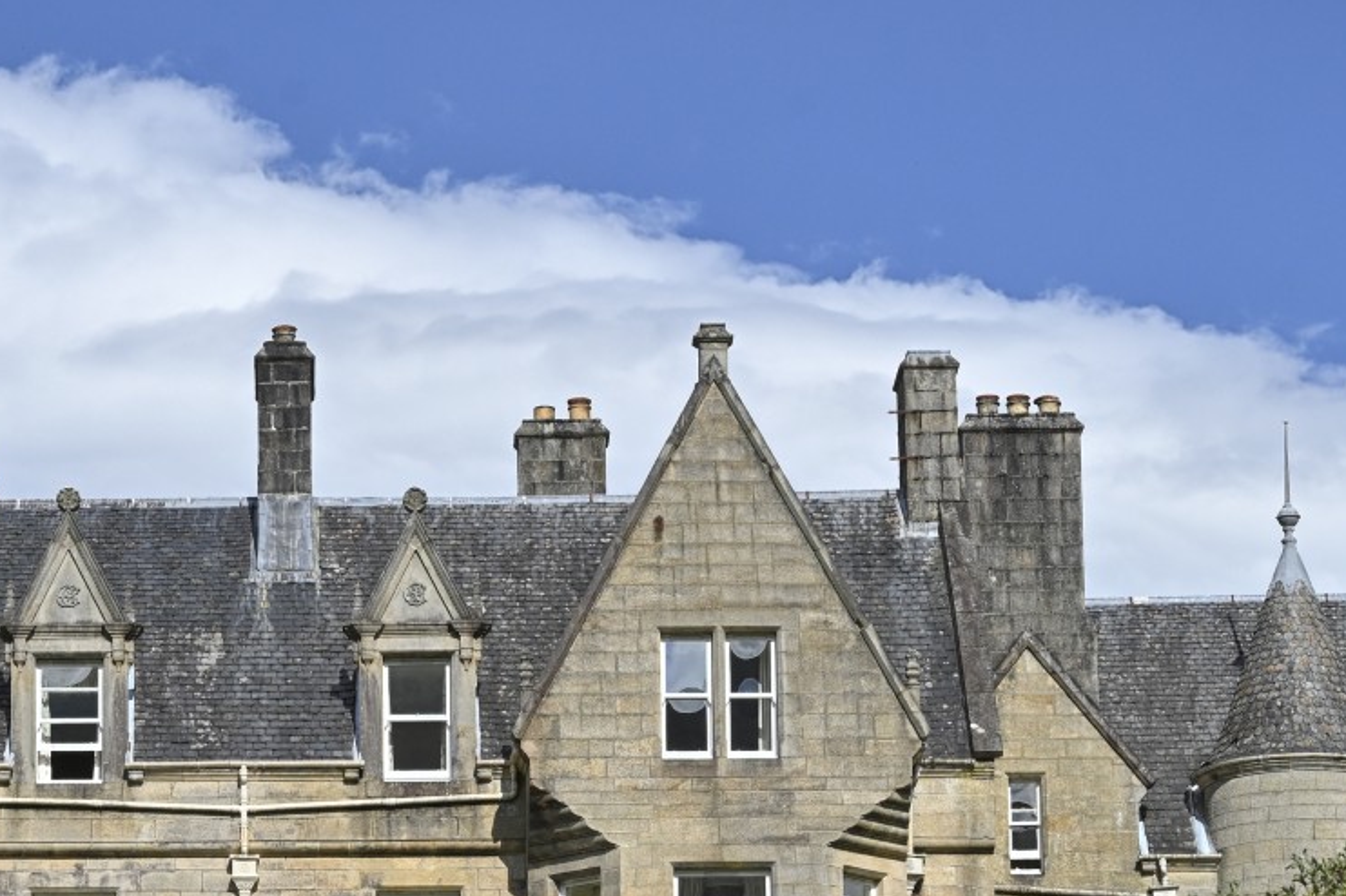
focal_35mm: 164
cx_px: 260
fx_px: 6129
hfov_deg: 12.5
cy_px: 949
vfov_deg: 8.3
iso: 200
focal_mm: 75
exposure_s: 1/1000
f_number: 8
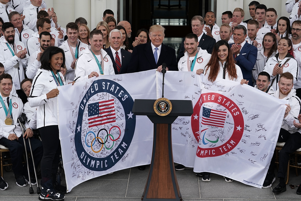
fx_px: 836
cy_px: 100
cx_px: 150
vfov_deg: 13.7
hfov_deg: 20.4
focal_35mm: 100
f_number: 7.1
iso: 800
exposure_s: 1/640
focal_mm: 100
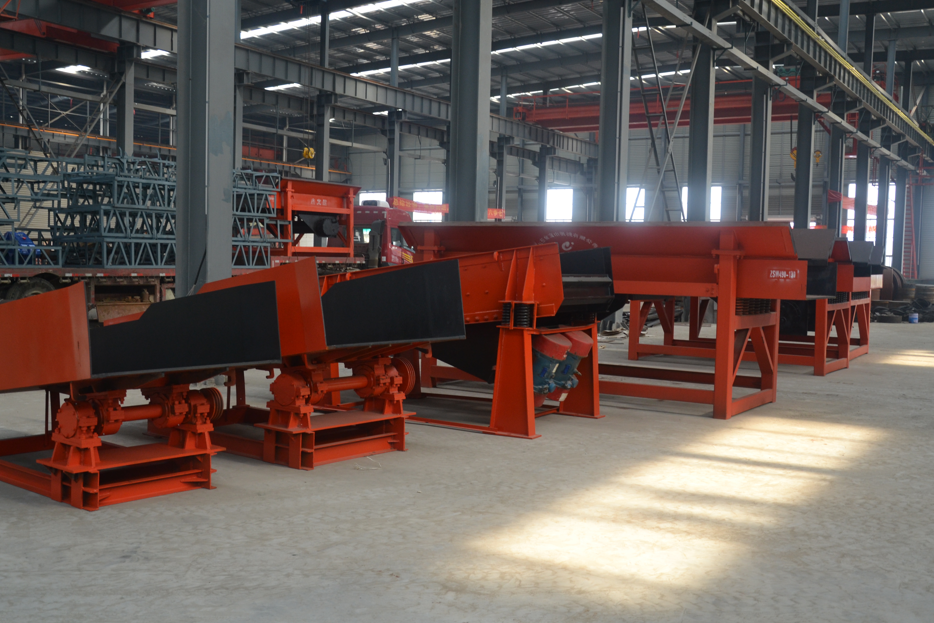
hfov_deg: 50.7
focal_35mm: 38
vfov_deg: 35.0
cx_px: 466
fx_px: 986
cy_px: 298
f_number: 4.5
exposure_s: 1/80
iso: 400
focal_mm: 24
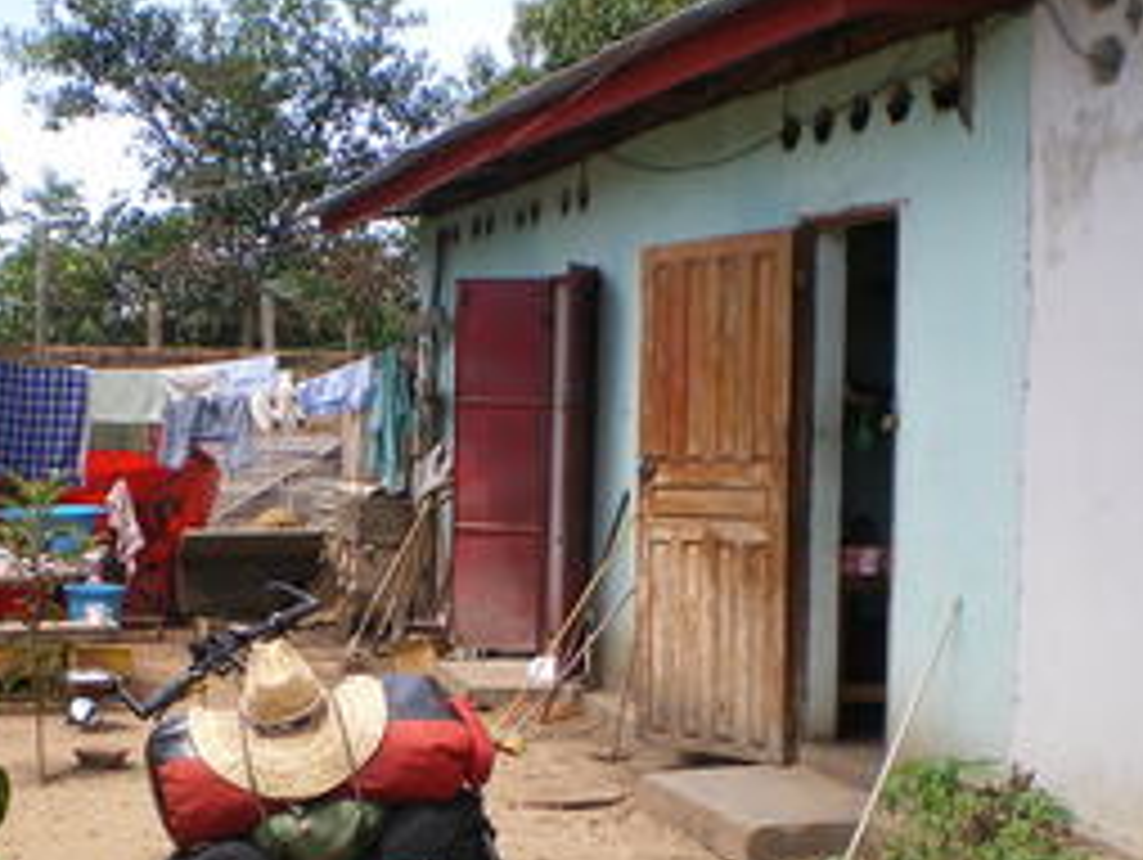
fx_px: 2214
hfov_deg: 28.8
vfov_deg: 21.7
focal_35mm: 67
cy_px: 666
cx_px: 382
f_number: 4.6
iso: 64
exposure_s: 1/160
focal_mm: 6.3
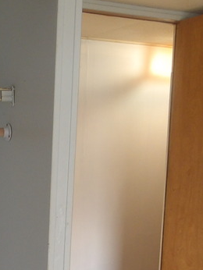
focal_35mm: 78
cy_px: 276
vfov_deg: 23.8
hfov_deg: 18.8
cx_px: 42
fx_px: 609
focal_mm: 4.9
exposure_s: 1/26
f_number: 3
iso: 200
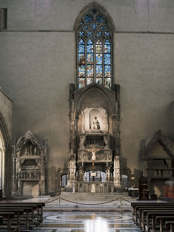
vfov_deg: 41.2
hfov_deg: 31.5
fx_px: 308
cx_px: 87
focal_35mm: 46
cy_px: 116
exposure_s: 1
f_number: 4.5
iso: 200
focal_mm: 23
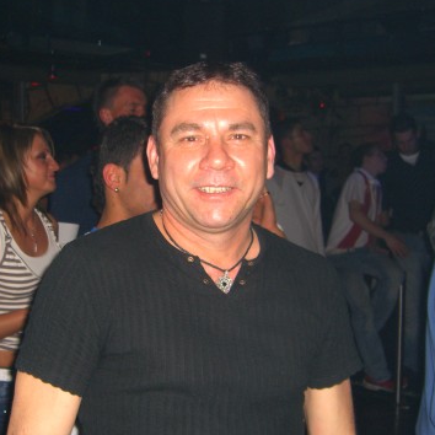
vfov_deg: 30.0
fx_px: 810
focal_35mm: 57
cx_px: 165
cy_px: 259
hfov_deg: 29.9
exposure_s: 1/60
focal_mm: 7.9
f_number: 2.8
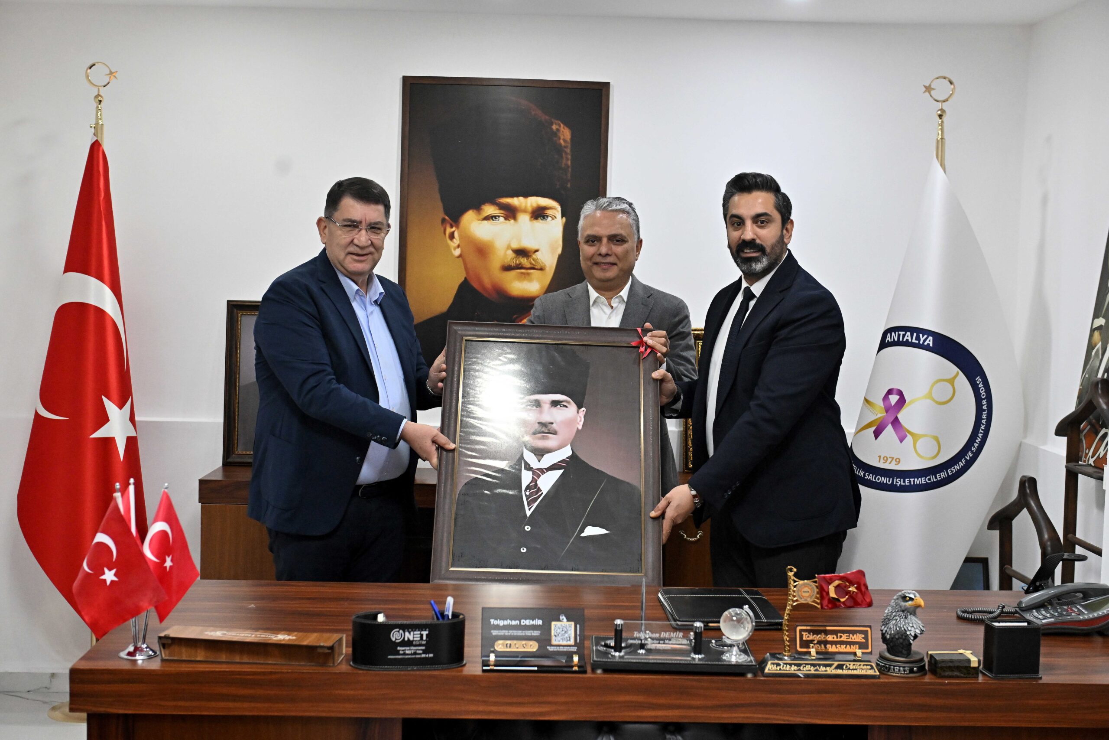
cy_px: 370
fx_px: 1479
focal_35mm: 48
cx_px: 554
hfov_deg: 41.1
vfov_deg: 28.1
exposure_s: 1/160
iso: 3200
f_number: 4
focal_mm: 48
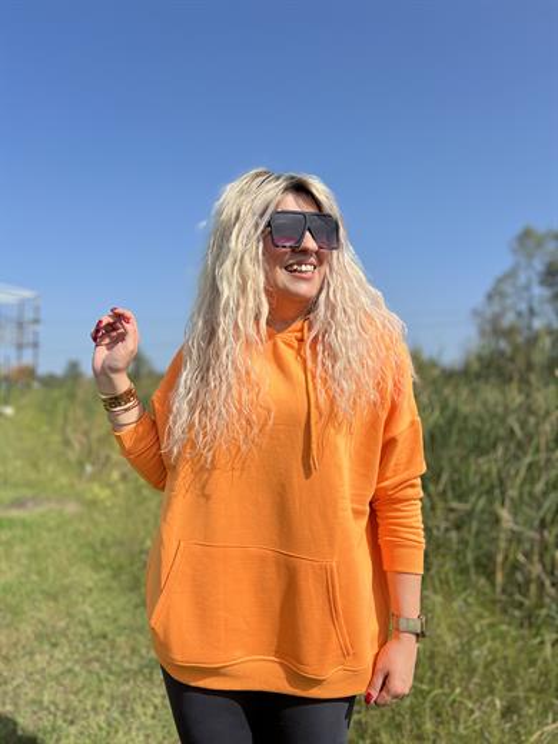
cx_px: 279
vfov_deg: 67.3
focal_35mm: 26
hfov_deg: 53.1
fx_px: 559
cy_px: 372
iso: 50
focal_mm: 5.7
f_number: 1.5
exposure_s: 1/5319
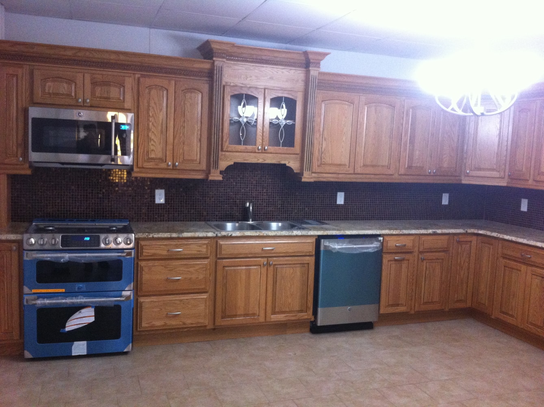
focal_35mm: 35
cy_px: 204
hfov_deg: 52.7
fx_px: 549
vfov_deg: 40.6
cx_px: 272
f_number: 2.8
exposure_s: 1/15
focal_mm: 3.85
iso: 320
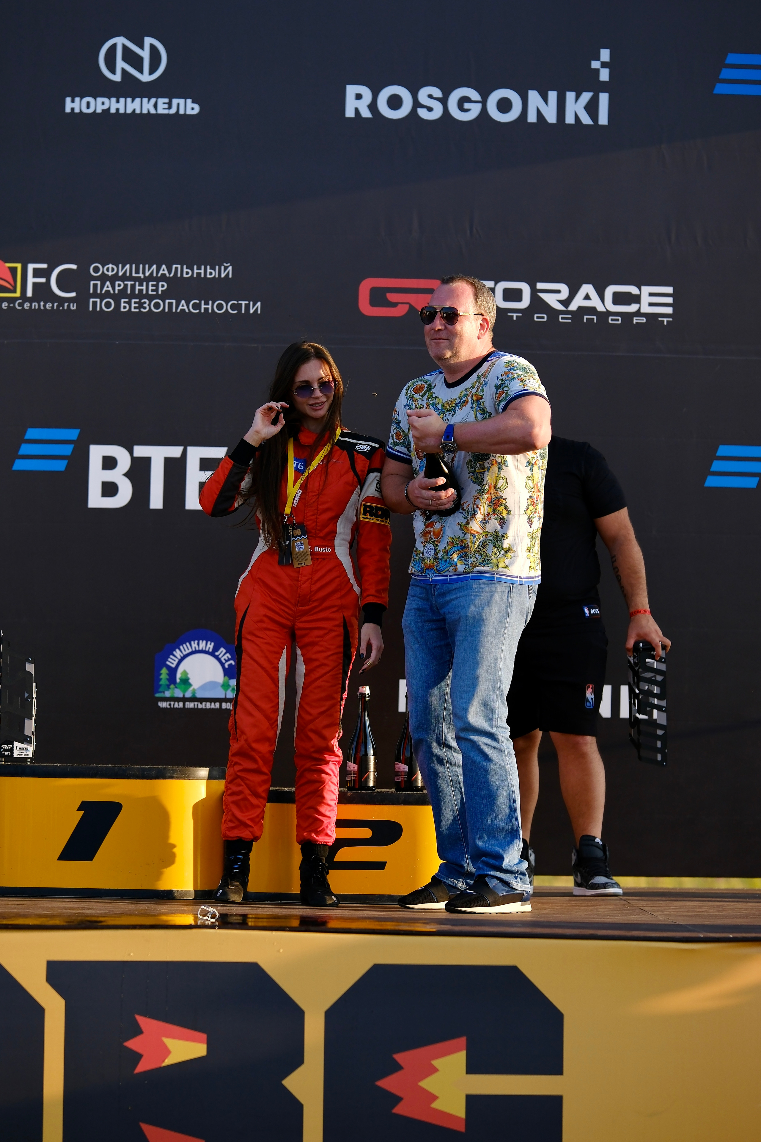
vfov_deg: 18.1
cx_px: 380
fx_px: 3583
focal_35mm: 113
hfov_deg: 12.1
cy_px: 571
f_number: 2
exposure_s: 1/2200
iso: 160
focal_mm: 75
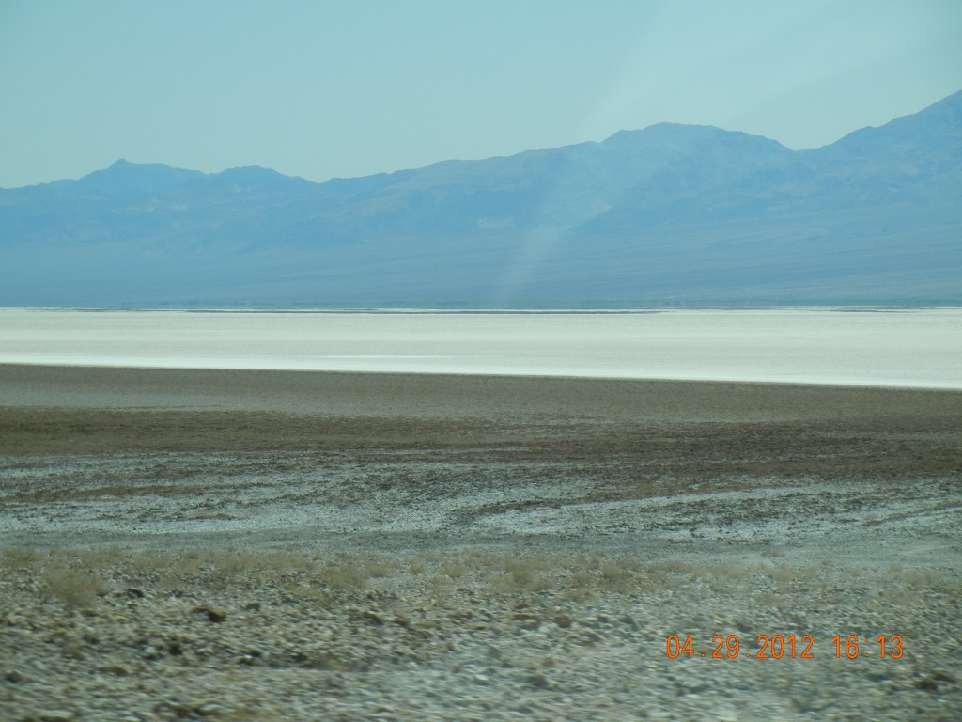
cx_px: 481
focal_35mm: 152
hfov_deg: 13.0
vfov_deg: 9.8
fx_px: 4224
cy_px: 361
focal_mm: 27.4
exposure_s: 1/321
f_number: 9.2
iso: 160
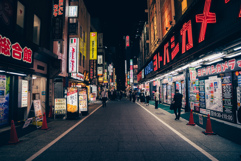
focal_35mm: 24
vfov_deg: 53.1
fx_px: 161
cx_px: 120
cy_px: 80
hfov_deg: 73.7
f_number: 2.8
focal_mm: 24
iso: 160
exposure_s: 1/125
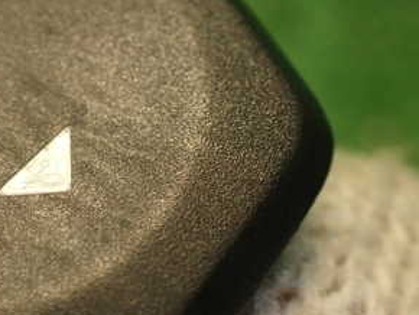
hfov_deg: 29.5
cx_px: 20
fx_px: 751
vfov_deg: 23.6
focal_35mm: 62
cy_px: 197
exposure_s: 1/50
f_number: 2.3
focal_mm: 5.4
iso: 200
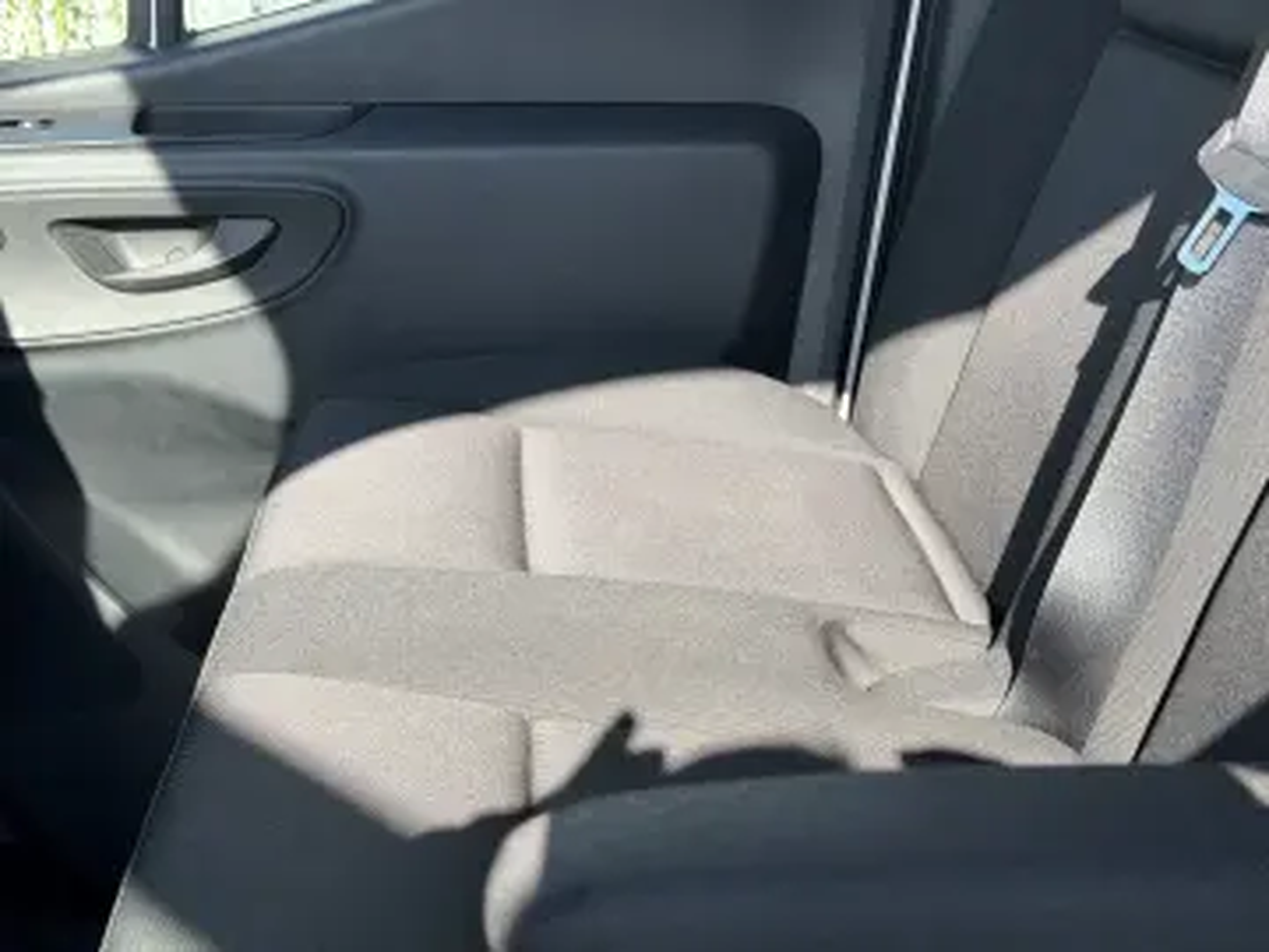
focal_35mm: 48
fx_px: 1760
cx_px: 634
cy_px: 476
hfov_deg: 39.7
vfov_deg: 30.3
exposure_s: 1/625
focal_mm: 6.76
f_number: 1.78
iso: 64
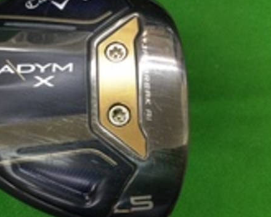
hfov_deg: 41.1
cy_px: 114
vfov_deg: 34.1
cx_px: 76
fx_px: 353
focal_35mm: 44
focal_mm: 3.3
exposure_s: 1/30
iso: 100
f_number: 2.4
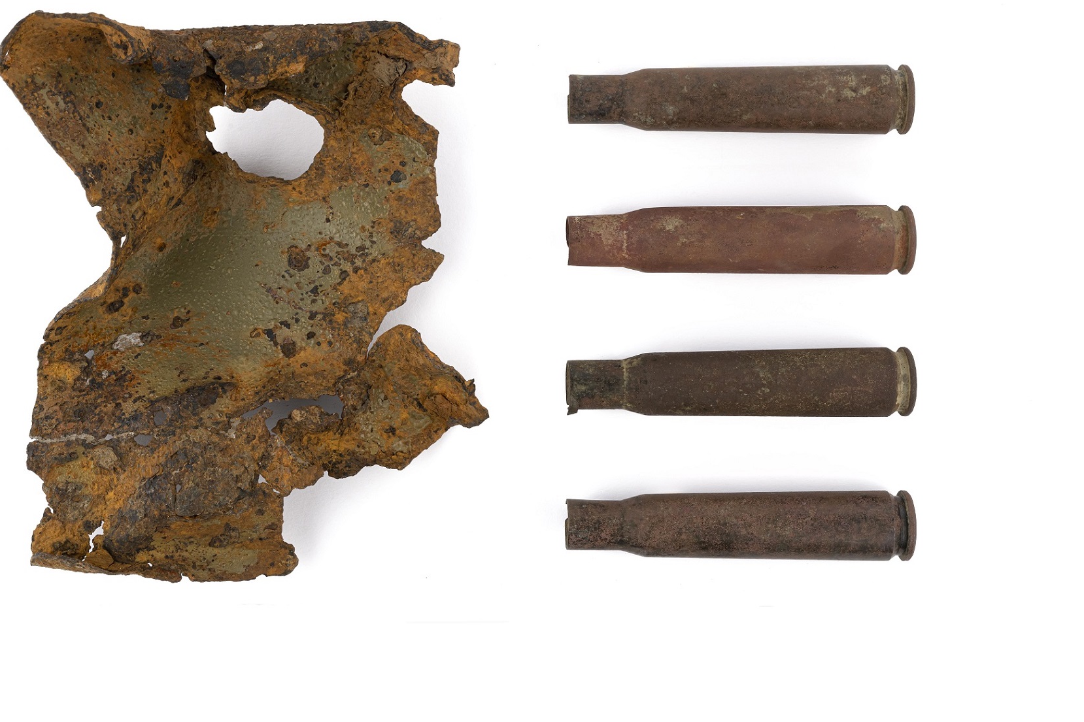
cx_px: 466
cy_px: 312
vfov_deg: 24.6
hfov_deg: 36.2
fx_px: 1656
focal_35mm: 55
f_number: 14
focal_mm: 48
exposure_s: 1/40
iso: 125
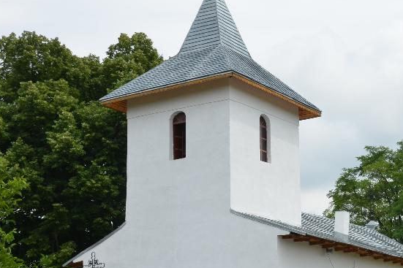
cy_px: 184
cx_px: 371
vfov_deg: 16.0
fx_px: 951
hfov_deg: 23.2
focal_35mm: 85
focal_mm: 26
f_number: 10
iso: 200
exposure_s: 1/400
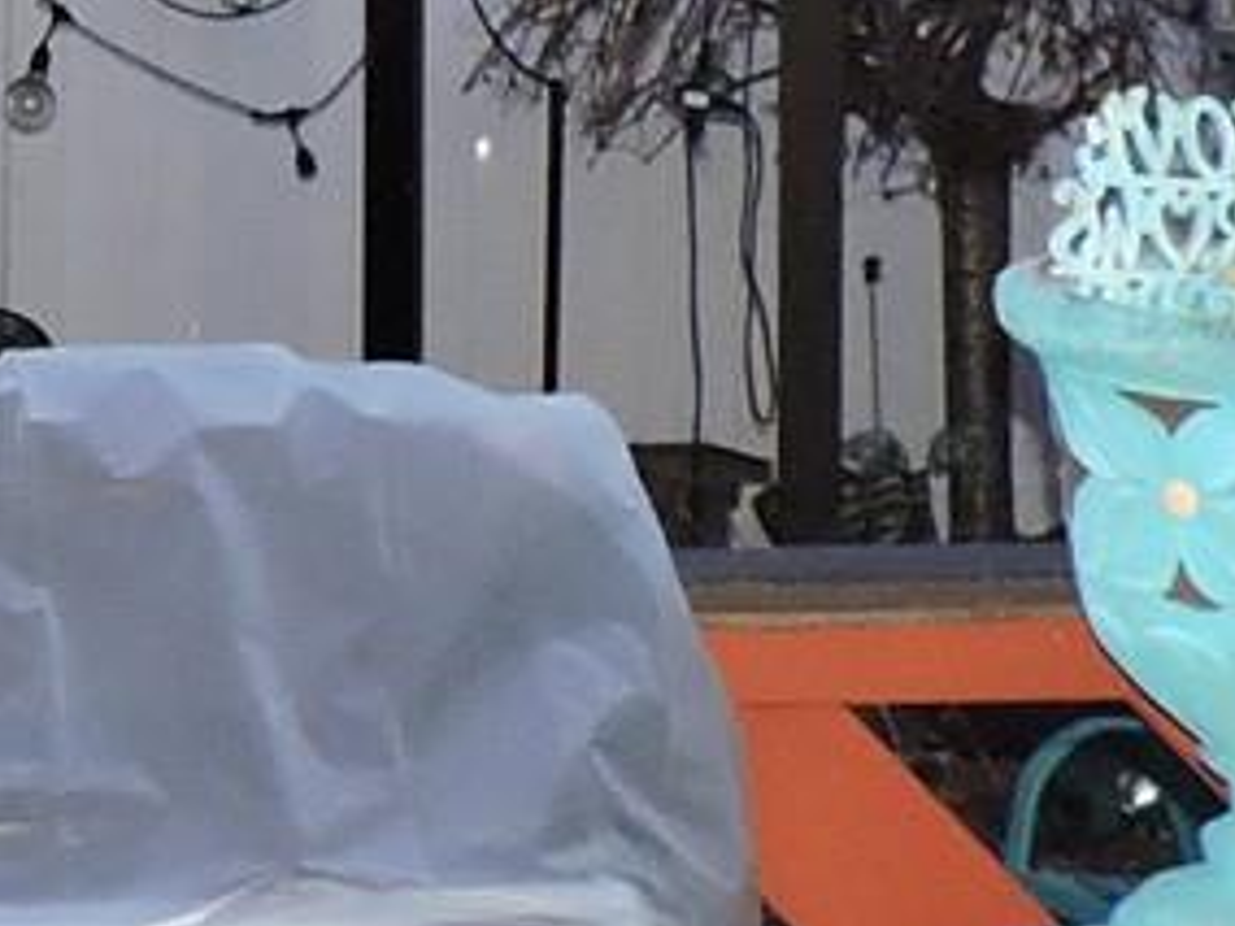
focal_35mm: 173
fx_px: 6172
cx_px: -491
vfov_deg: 8.5
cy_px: -78
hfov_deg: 11.1
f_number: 3
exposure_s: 1/30
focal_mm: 4.3
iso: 400
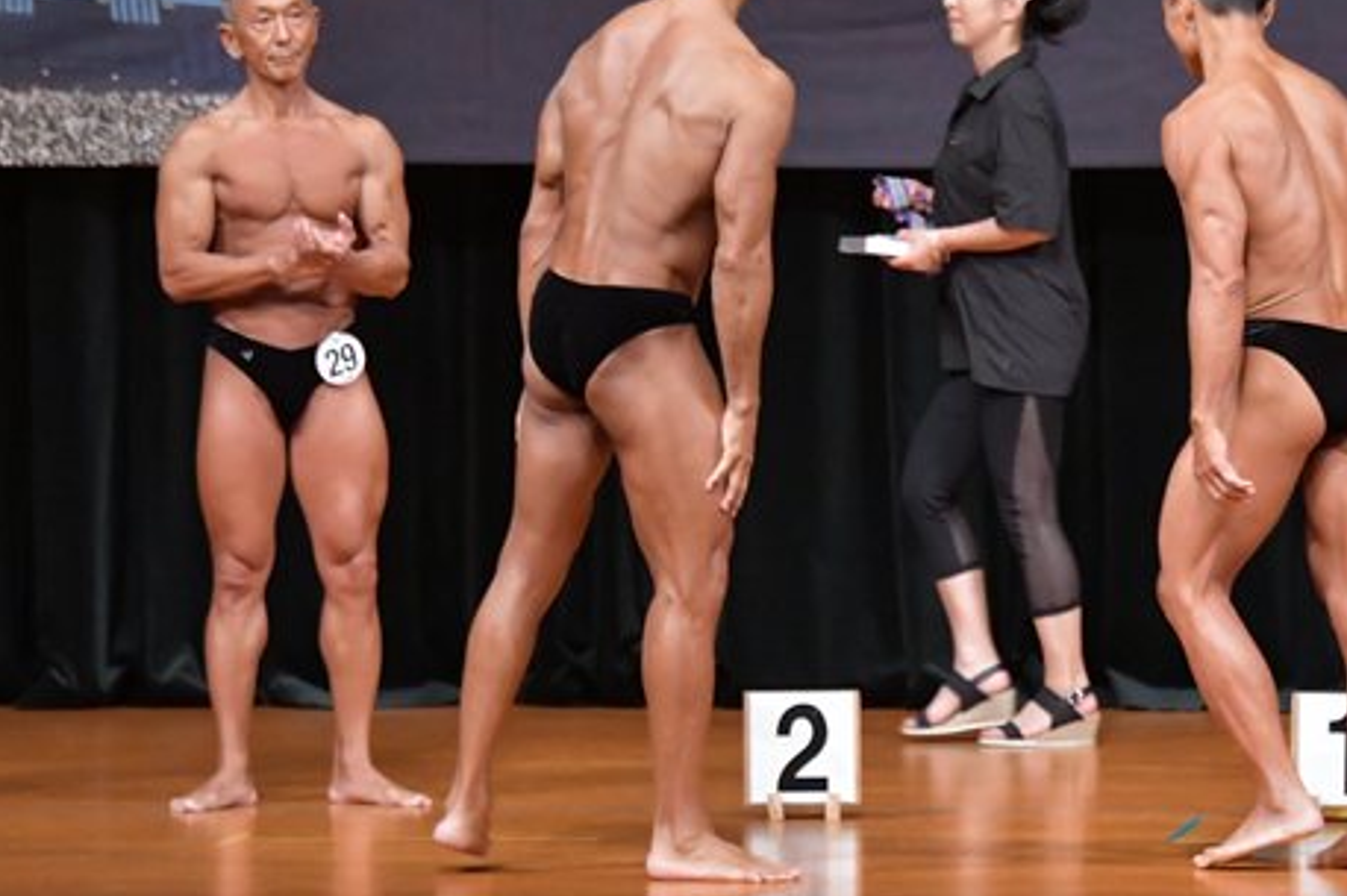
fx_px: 12791
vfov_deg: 4.0
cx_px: 843
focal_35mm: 342
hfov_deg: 6.0
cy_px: 341
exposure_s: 1/400
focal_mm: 135
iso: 6400
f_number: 5.6
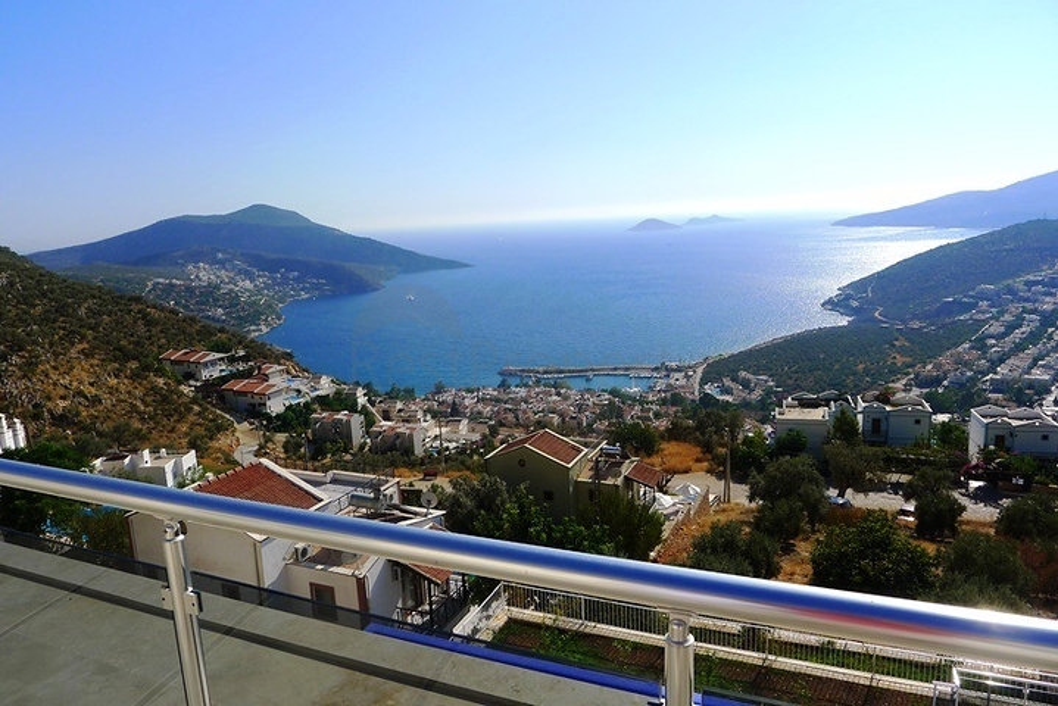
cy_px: 353
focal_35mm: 24
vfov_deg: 53.2
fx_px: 706
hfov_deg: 73.7
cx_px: 529
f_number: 4.5
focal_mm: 5.1
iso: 80
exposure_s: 1/800
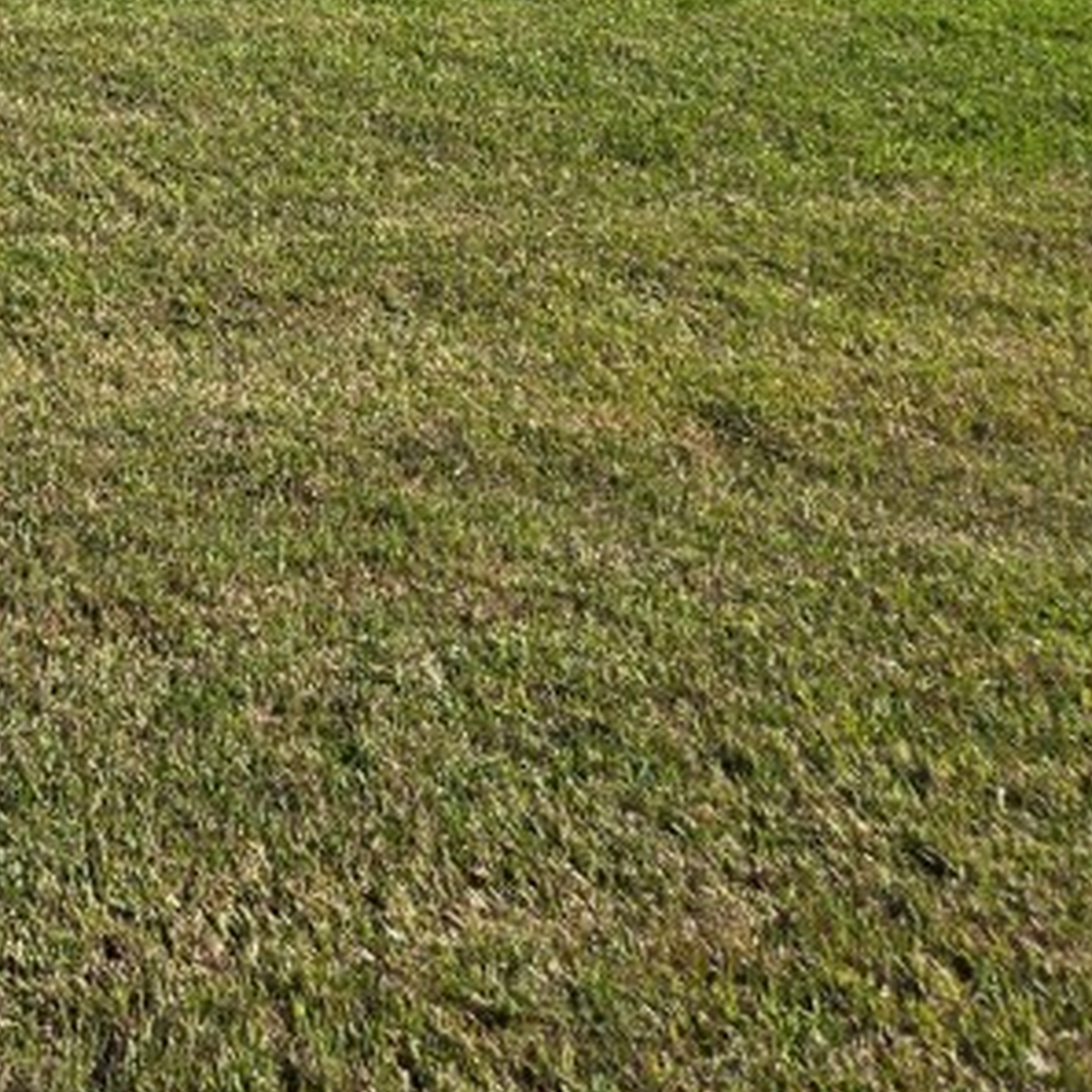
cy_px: -221
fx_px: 2498
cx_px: -228
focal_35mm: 70
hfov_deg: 22.6
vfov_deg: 22.7
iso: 25
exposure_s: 1/2151
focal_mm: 5.4
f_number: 1.8
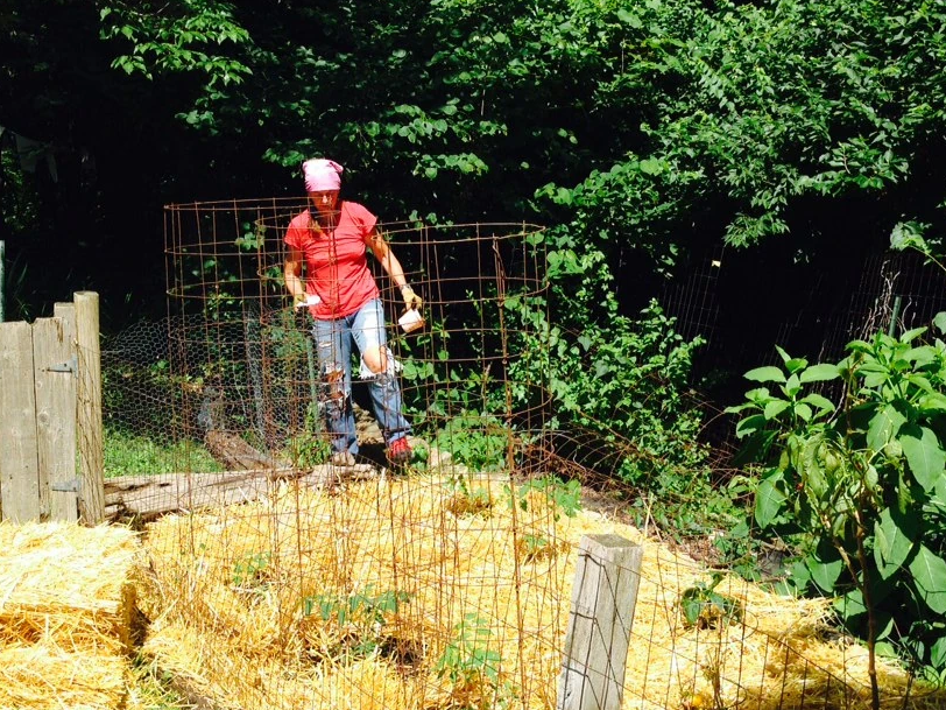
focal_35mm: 52
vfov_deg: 28.0
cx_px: 403
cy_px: 342
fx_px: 1421
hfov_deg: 36.7
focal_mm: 4.12
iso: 50
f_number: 2.4
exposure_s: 1/951
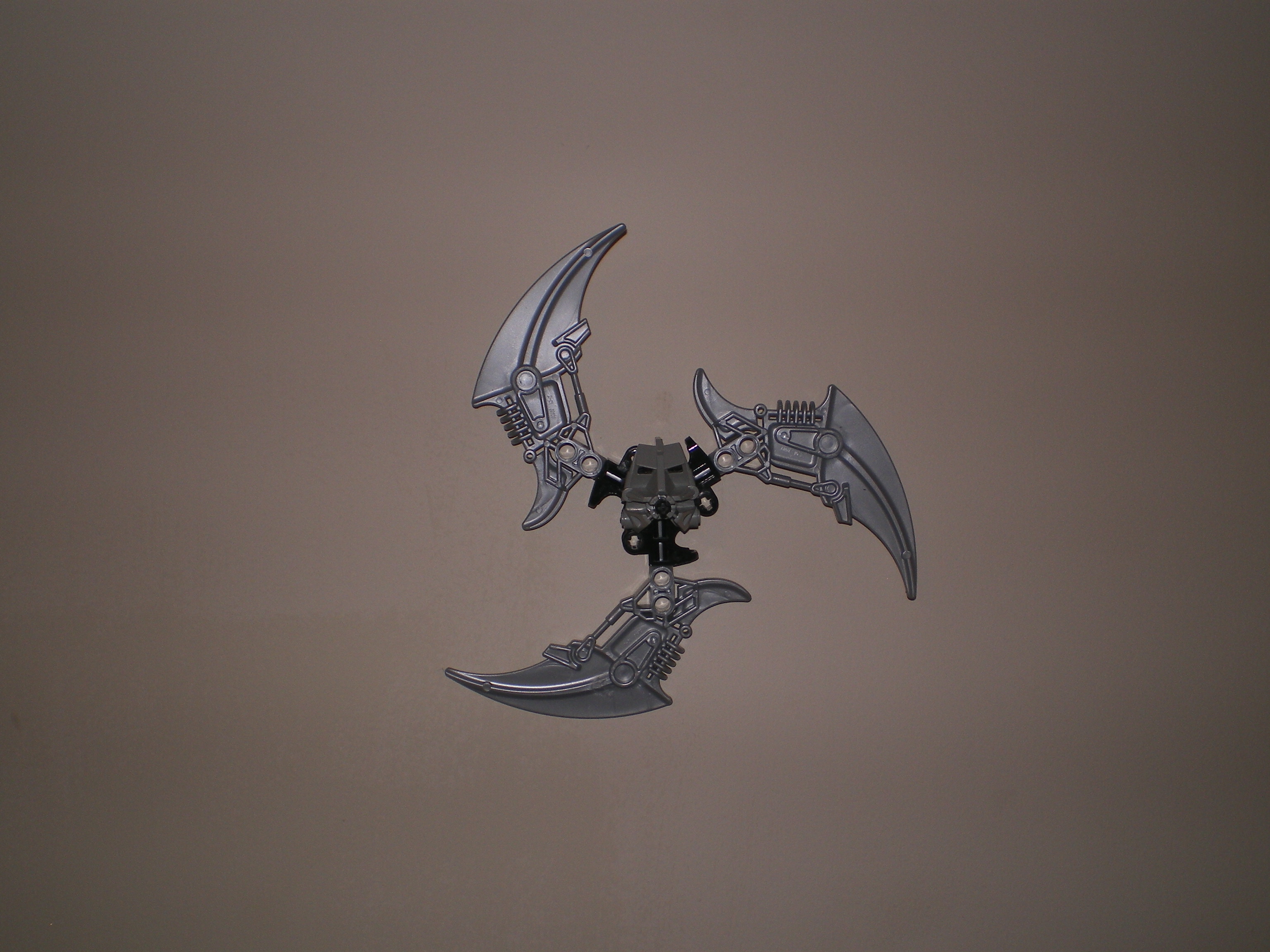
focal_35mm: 38
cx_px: 635
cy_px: 476
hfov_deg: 49.0
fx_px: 1394
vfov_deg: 37.7
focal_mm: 6.3
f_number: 4.6
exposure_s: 1/30
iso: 64
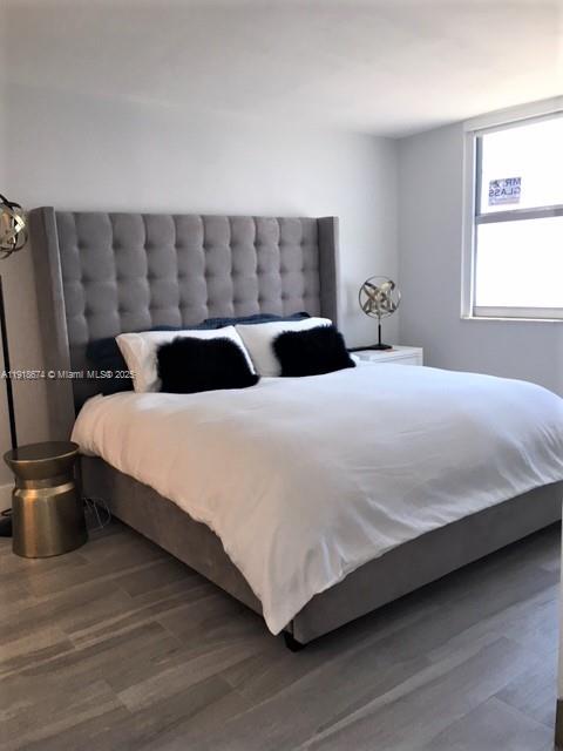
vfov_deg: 61.7
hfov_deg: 48.2
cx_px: 282
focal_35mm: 29
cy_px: 376
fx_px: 629
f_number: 2.2
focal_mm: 4.15
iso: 25
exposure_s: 1/40
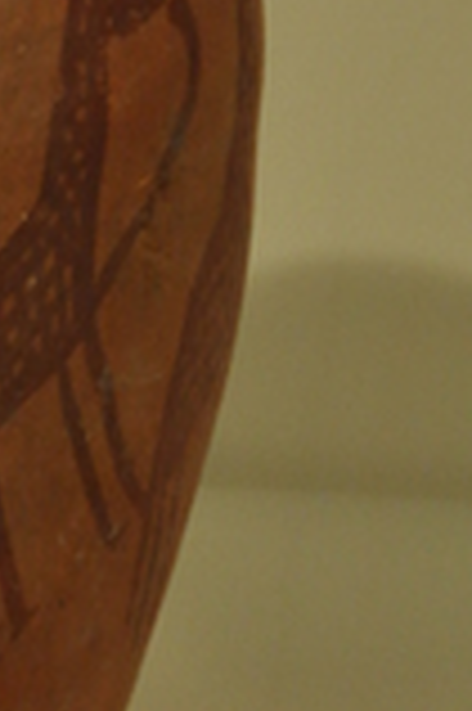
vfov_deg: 5.0
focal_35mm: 409
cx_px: -362
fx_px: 8063
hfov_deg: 3.3
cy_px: 459
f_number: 5
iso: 1000
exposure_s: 1/200
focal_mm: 65
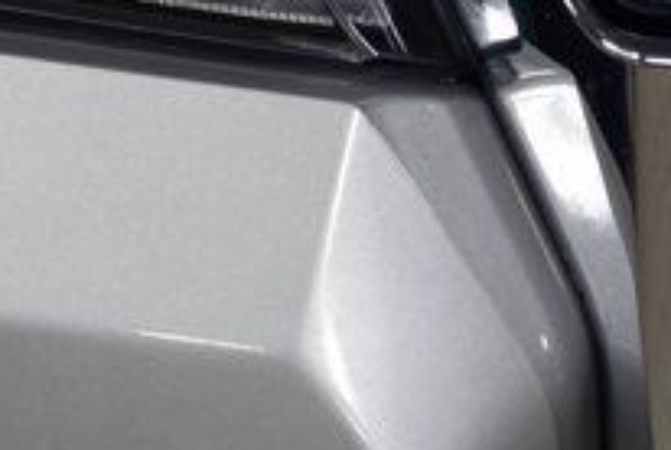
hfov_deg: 4.0
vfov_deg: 2.6
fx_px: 9725
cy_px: -556
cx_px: 332
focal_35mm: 521
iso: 450
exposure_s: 1/30
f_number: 7.1
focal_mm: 70
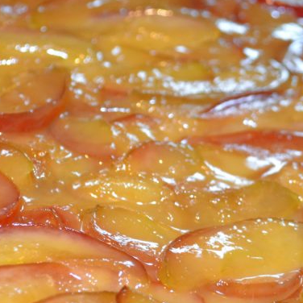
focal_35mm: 132
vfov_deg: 13.2
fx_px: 1307
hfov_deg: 13.1
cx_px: 259
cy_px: 194
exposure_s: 1/60
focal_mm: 38
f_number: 5
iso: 1600
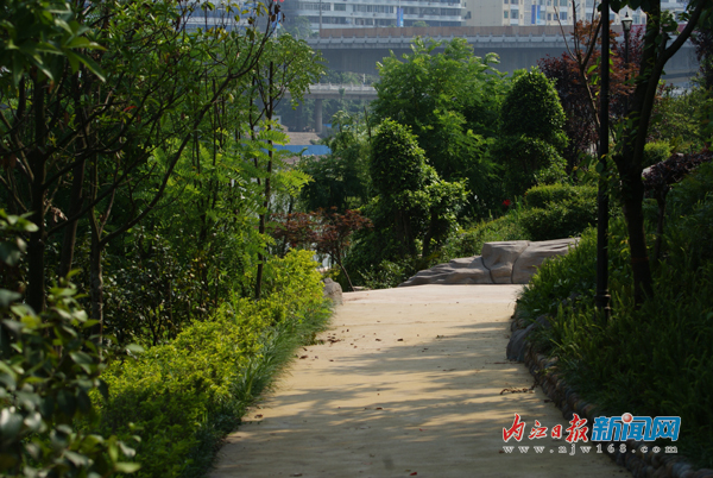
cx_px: 356
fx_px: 2231
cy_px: 239
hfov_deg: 18.2
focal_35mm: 112
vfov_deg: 12.2
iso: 100
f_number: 10
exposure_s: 1/160
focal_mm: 75
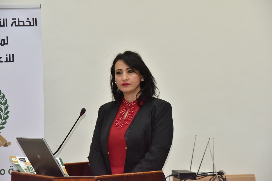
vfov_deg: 11.4
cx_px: 136
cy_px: 90
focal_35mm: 120
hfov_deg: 17.1
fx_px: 907
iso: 2500
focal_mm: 120
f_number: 6.3
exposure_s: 1/250
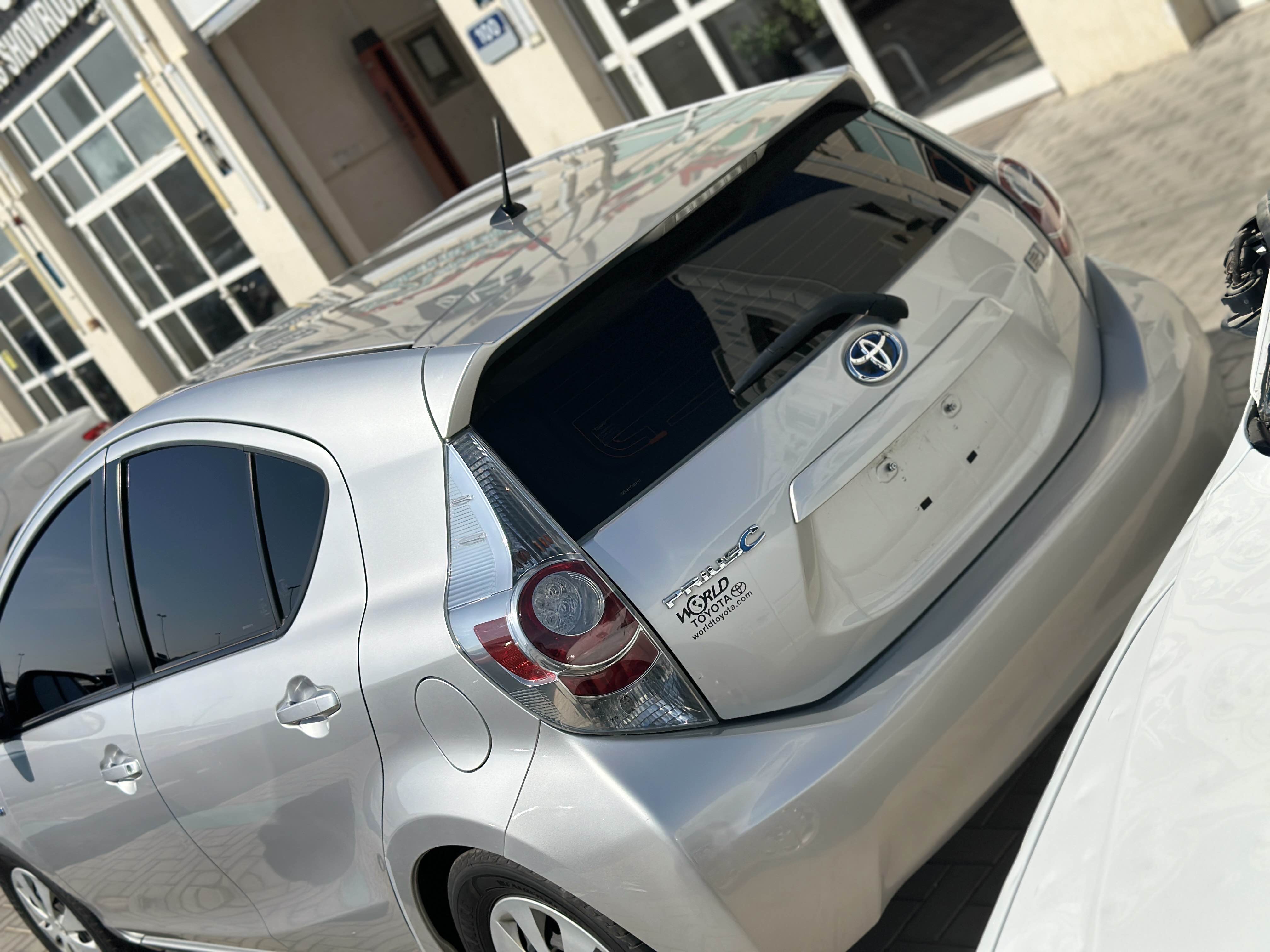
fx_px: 1761
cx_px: 635
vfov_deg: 30.3
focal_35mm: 48
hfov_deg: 39.7
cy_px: 476
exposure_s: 1/10870
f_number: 1.78
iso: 100
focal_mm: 6.86
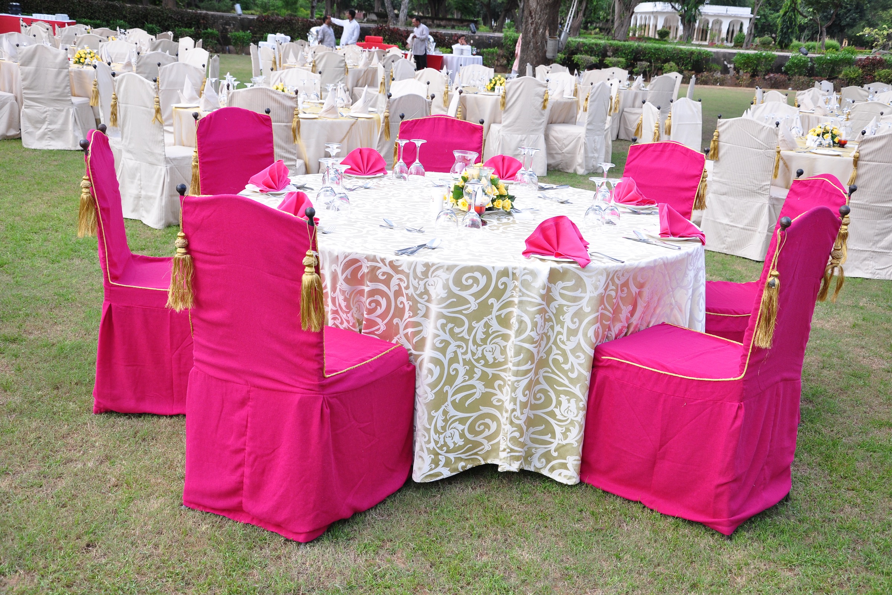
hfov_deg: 49.6
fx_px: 966
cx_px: 446
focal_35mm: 39
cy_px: 298
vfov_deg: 34.2
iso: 400
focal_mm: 26
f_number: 6.3
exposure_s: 1/13
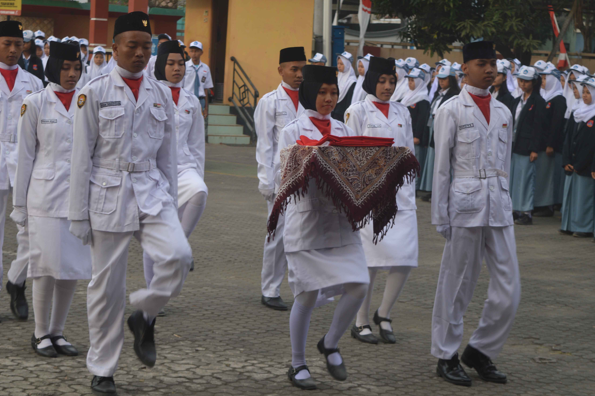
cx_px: 260
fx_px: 1470
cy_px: 178
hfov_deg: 22.9
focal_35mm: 89
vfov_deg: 15.3
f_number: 5.6
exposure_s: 1/125
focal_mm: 50
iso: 100
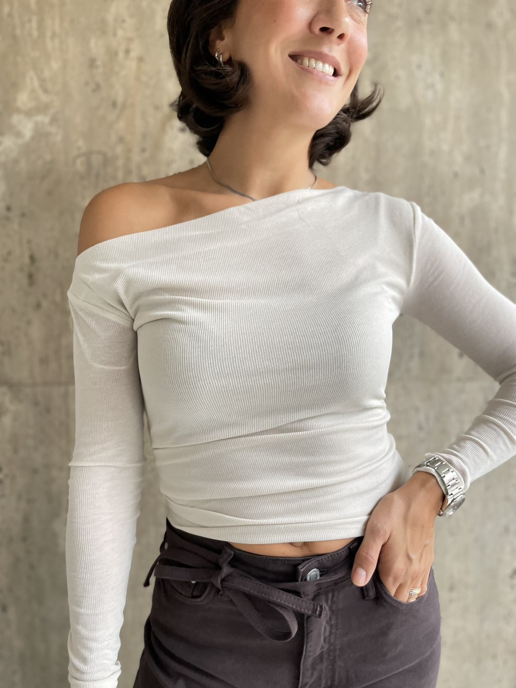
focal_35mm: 26
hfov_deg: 53.1
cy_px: 344
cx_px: 258
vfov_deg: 67.3
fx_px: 517
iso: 125
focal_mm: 4.2
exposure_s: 1/121
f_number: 1.6
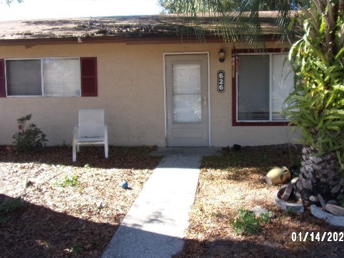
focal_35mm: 29
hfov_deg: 61.3
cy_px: 116
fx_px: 288
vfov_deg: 48.1
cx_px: 202
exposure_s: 1/210
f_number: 3.3
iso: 80
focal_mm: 4.3
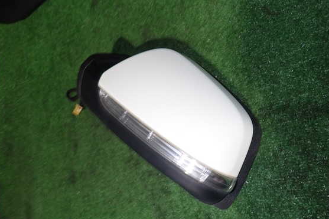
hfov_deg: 65.5
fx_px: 256
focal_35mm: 28
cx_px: 164
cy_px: 119
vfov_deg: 46.3
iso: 200
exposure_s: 1/30
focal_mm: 4.5
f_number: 2
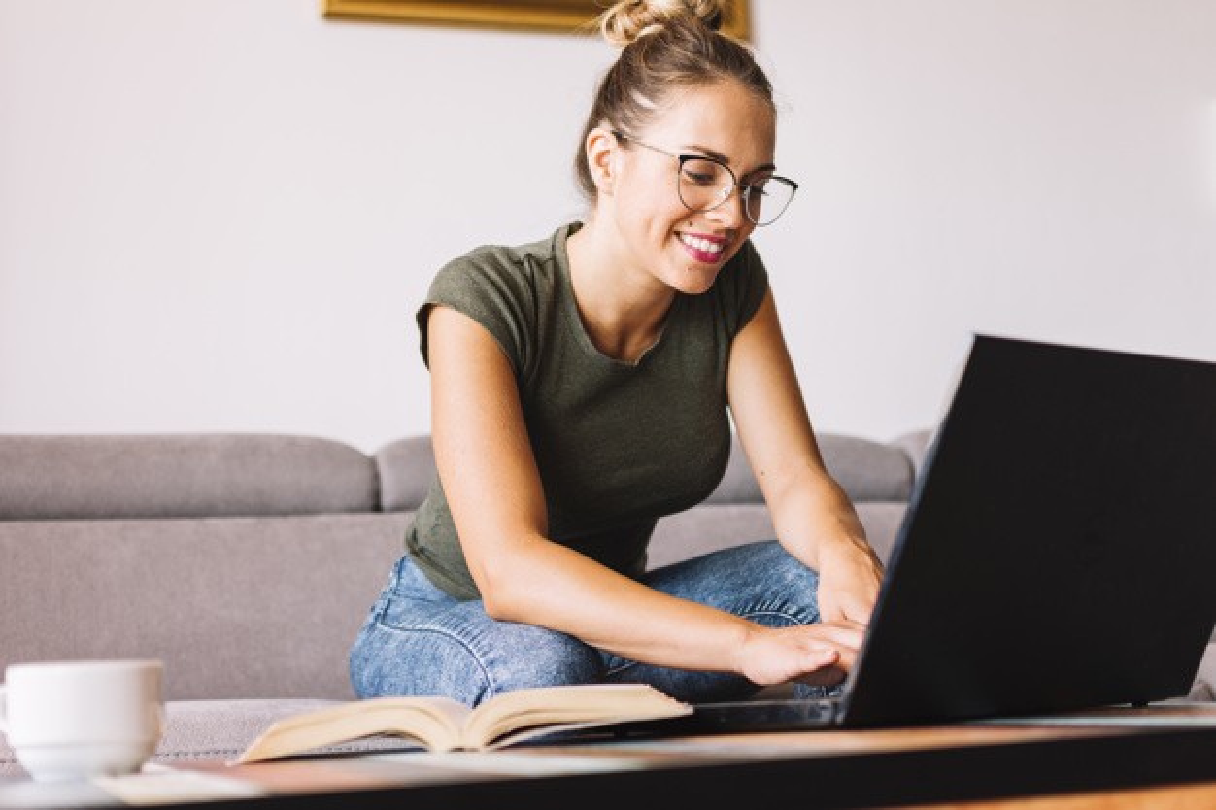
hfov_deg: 37.9
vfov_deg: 25.7
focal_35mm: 52
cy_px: 405
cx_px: 608
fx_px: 1773
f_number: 2.2
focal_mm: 35
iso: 200
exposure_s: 1/250
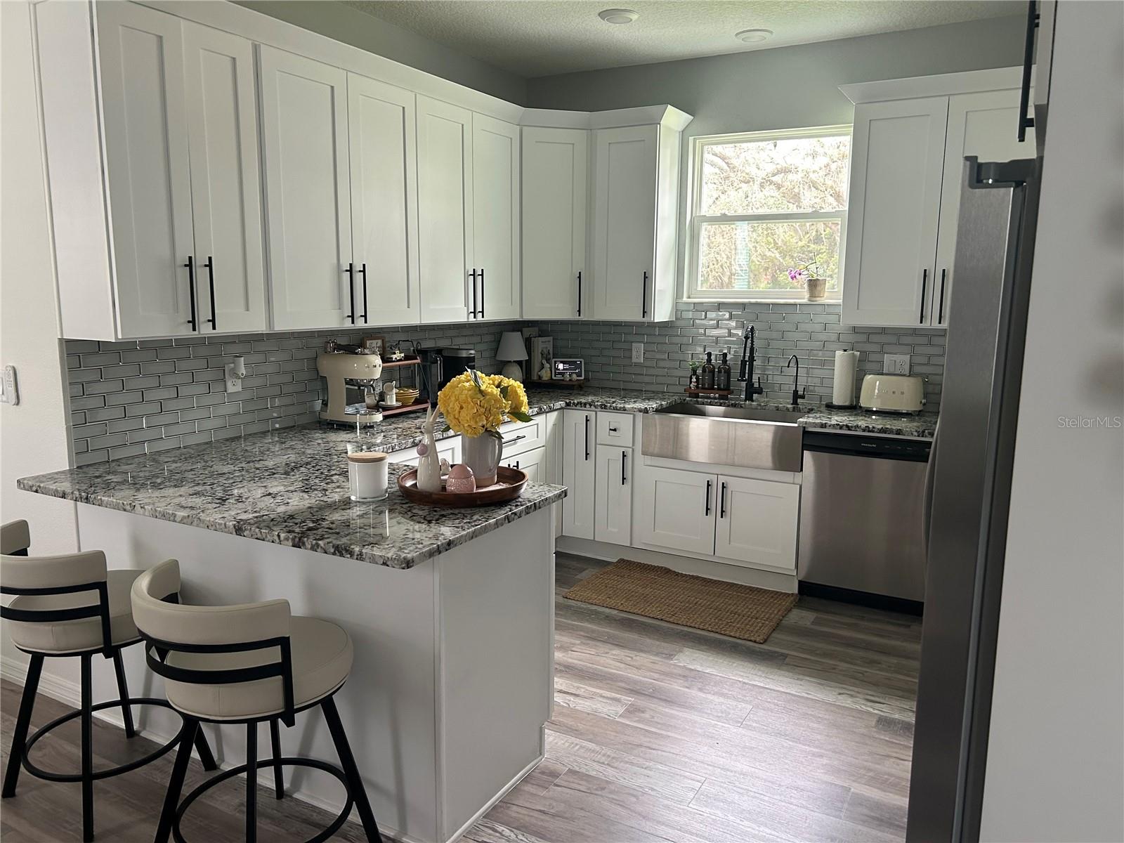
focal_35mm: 26
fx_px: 844
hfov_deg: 67.3
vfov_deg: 53.1
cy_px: 422
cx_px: 562
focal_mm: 5.7
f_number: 1.5
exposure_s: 1/60
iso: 160
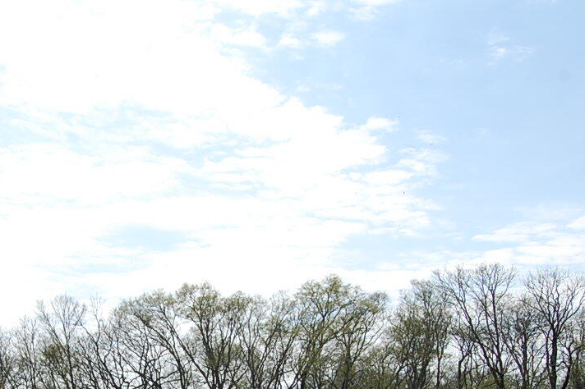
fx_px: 926
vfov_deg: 22.7
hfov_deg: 34.3
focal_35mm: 57
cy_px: 398
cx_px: 142
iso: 200
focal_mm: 18
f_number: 10
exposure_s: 1/400
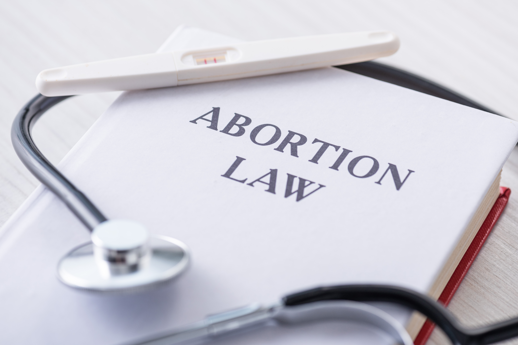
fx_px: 1511
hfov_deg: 19.5
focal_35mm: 105
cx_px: 259
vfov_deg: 13.1
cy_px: 172
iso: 200
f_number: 7.1
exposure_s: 1/200
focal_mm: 105
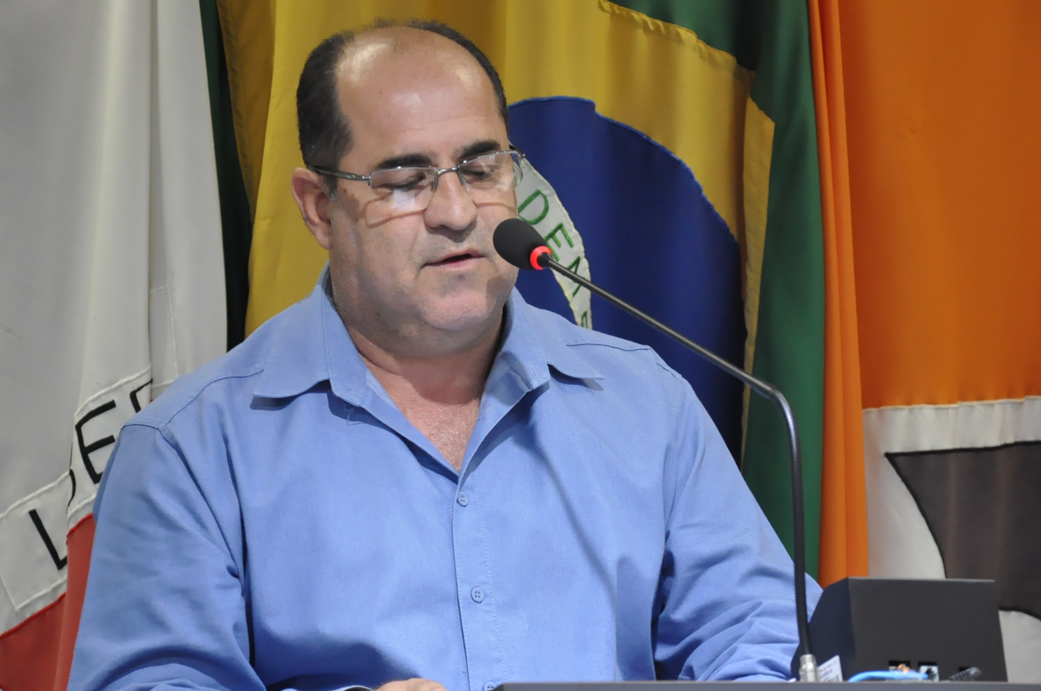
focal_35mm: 136
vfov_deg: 10.1
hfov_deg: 15.1
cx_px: 498
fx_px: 3927
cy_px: 333
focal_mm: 80
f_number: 5.3
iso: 2000
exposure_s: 1/100
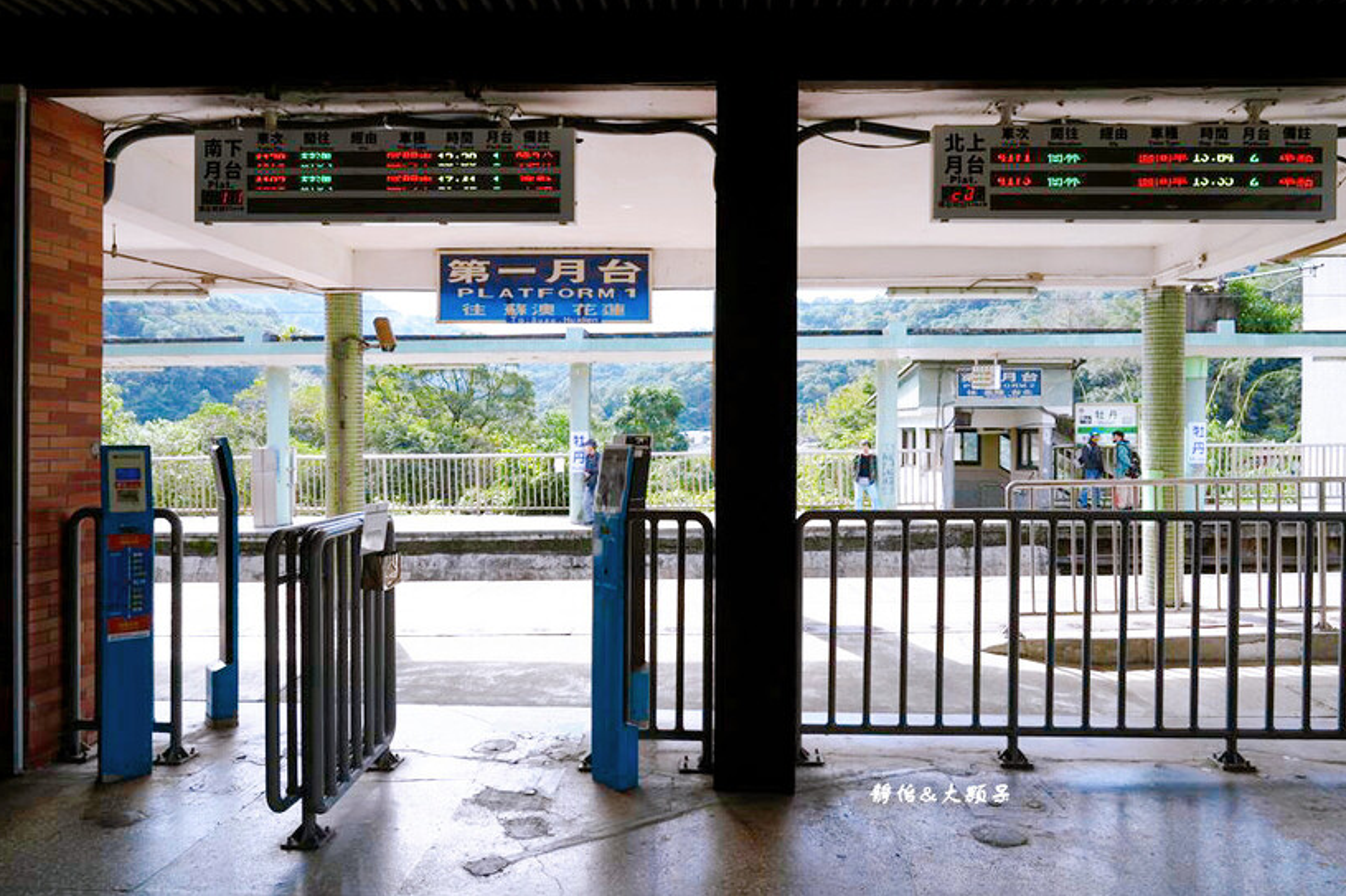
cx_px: 693
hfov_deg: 71.5
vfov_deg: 51.2
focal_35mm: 25
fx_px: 934
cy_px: 432
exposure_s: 1/160
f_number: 8
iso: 160
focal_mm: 24
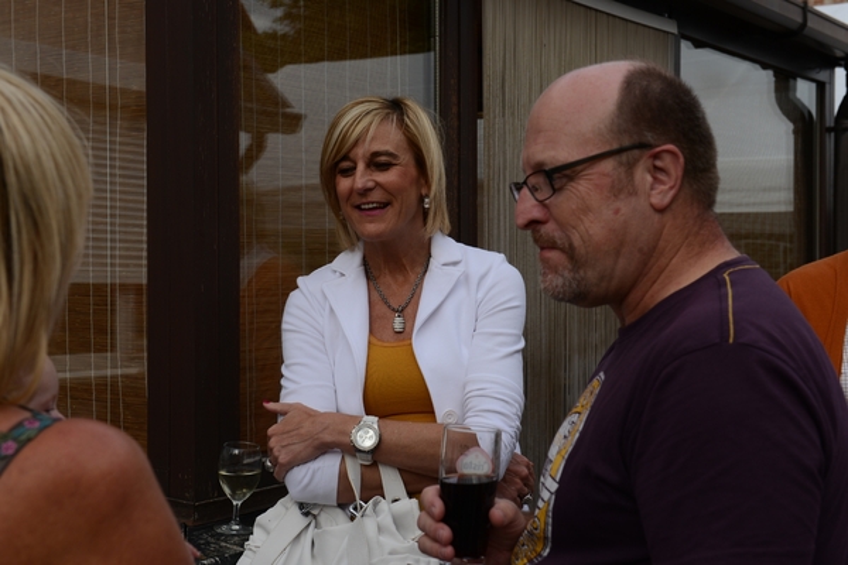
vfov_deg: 24.6
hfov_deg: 36.2
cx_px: 424
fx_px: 1295
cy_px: 282
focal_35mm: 55
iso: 200
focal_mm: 55
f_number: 8
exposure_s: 1/250
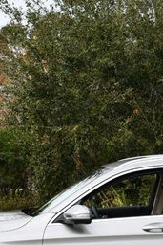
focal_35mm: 150
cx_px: 140
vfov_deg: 13.6
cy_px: 199
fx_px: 1017
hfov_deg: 9.1
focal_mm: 30
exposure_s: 1/250
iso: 180
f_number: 8
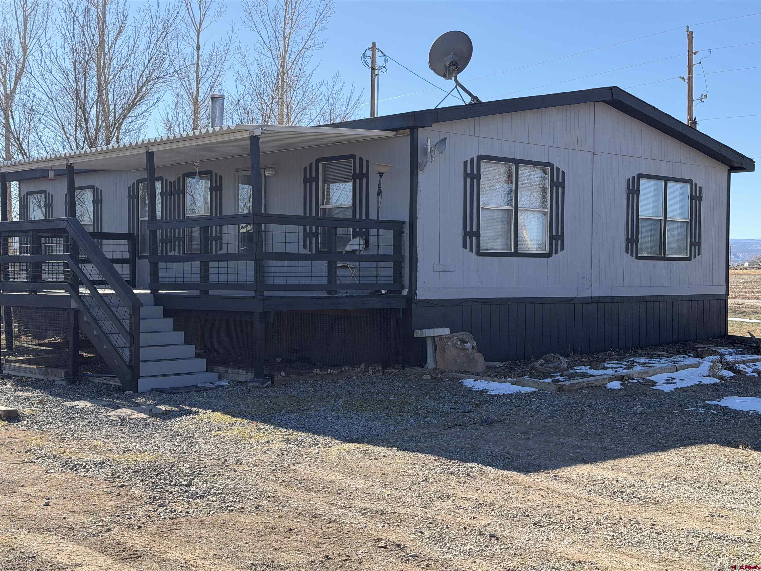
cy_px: 286
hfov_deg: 39.7
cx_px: 380
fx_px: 1055
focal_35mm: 48
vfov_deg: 30.3
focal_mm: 6.76
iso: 100
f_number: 1.78
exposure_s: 1/3096
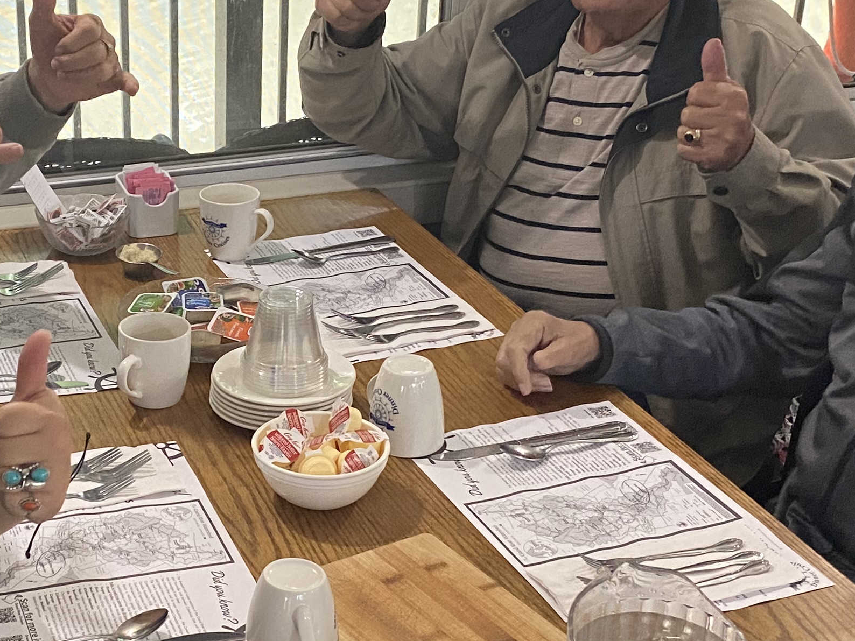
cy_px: 333
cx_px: 203
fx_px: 1630
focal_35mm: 66
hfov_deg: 28.9
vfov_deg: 22.3
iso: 400
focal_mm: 4.25
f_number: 1.8
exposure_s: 1/60
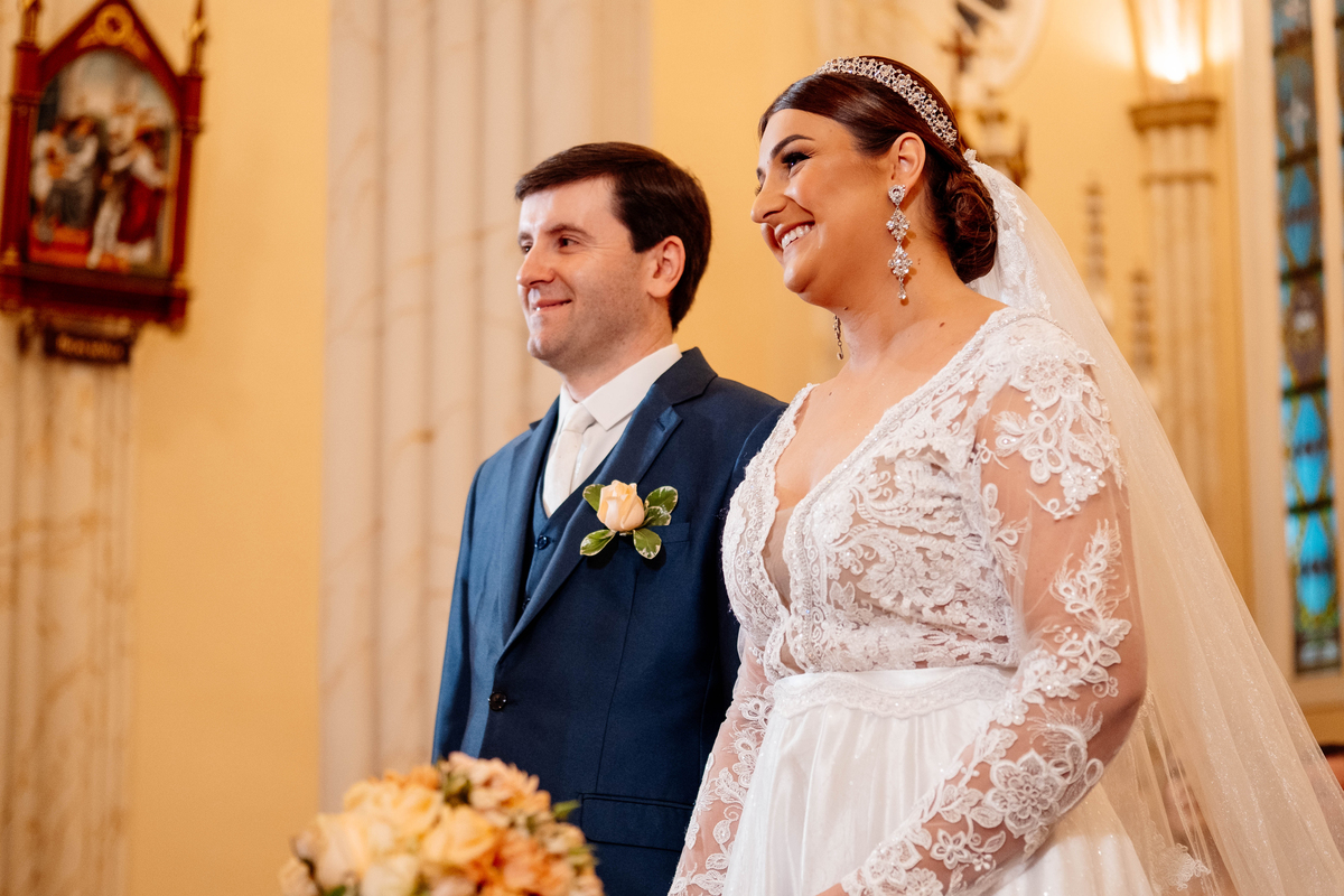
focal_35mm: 75
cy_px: 448
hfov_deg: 27.0
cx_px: 672
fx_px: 2800
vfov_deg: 18.2
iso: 1000
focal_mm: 50
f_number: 2
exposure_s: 1/100
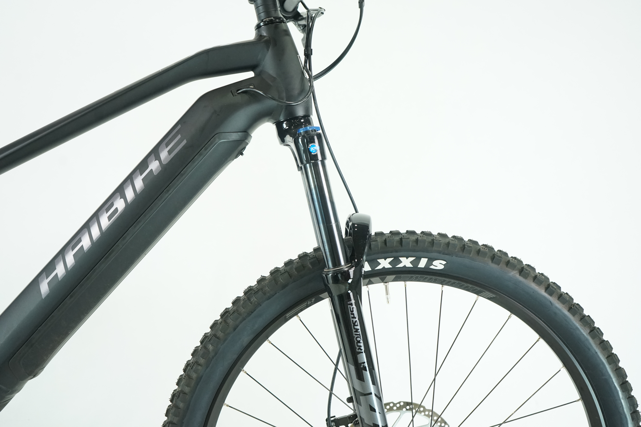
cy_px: 214
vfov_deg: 37.9
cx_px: 320
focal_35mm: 35
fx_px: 623
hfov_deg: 54.4
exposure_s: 1/200
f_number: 5
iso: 2500
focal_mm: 35
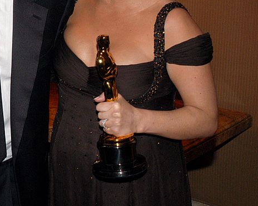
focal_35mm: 74
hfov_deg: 24.3
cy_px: 36
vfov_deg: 20.4
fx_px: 565
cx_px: -16
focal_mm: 24
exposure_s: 1/80
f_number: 5.6
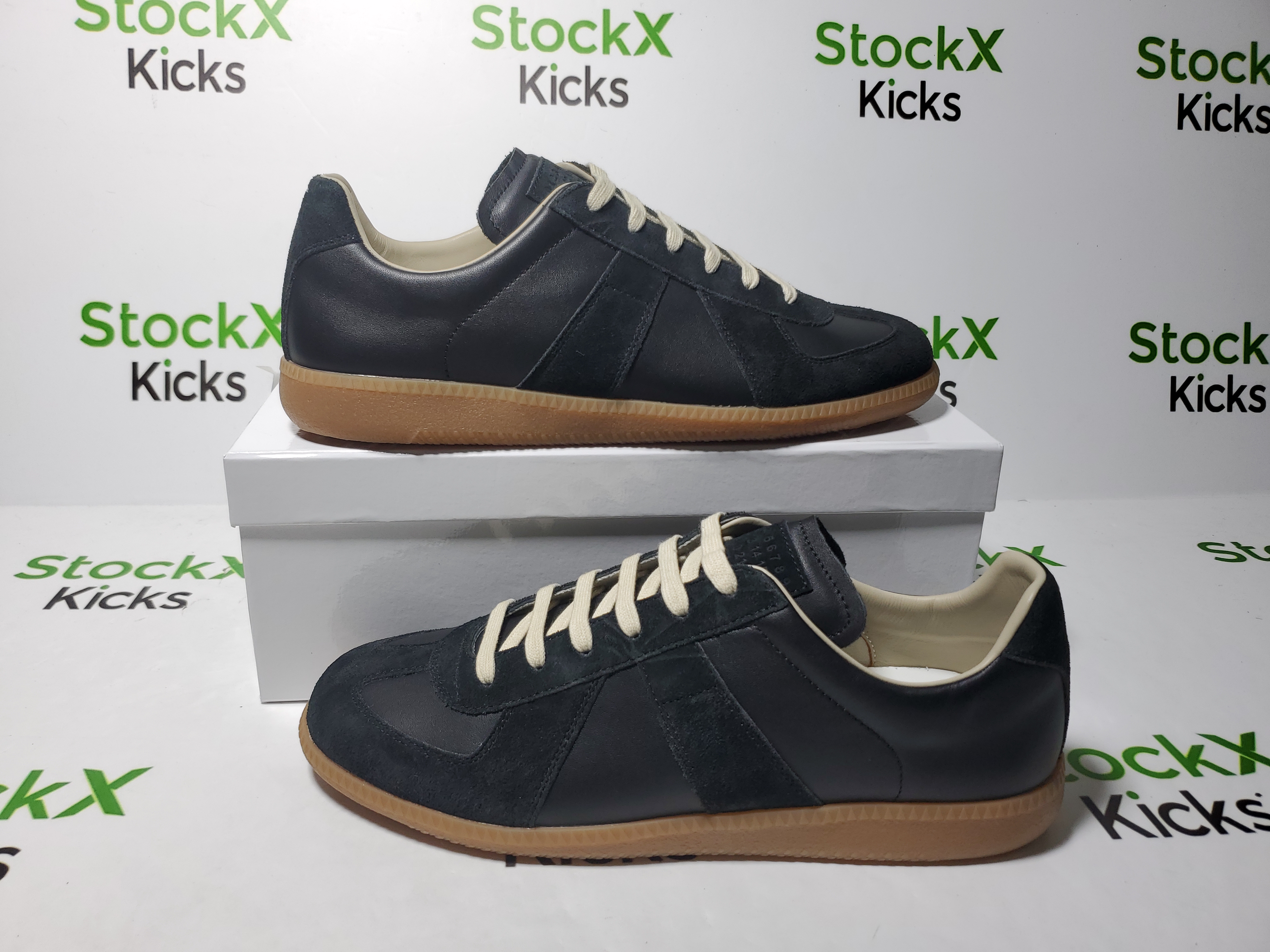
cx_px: 635
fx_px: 954
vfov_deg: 53.1
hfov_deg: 67.3
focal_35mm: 26
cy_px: 476
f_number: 1.5
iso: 50
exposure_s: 1/410
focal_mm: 4.3
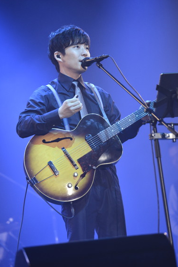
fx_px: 1566
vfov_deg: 9.8
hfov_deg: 6.5
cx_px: 88
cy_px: 127
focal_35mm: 211
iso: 3200
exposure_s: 1/1250
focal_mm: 200
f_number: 3.5
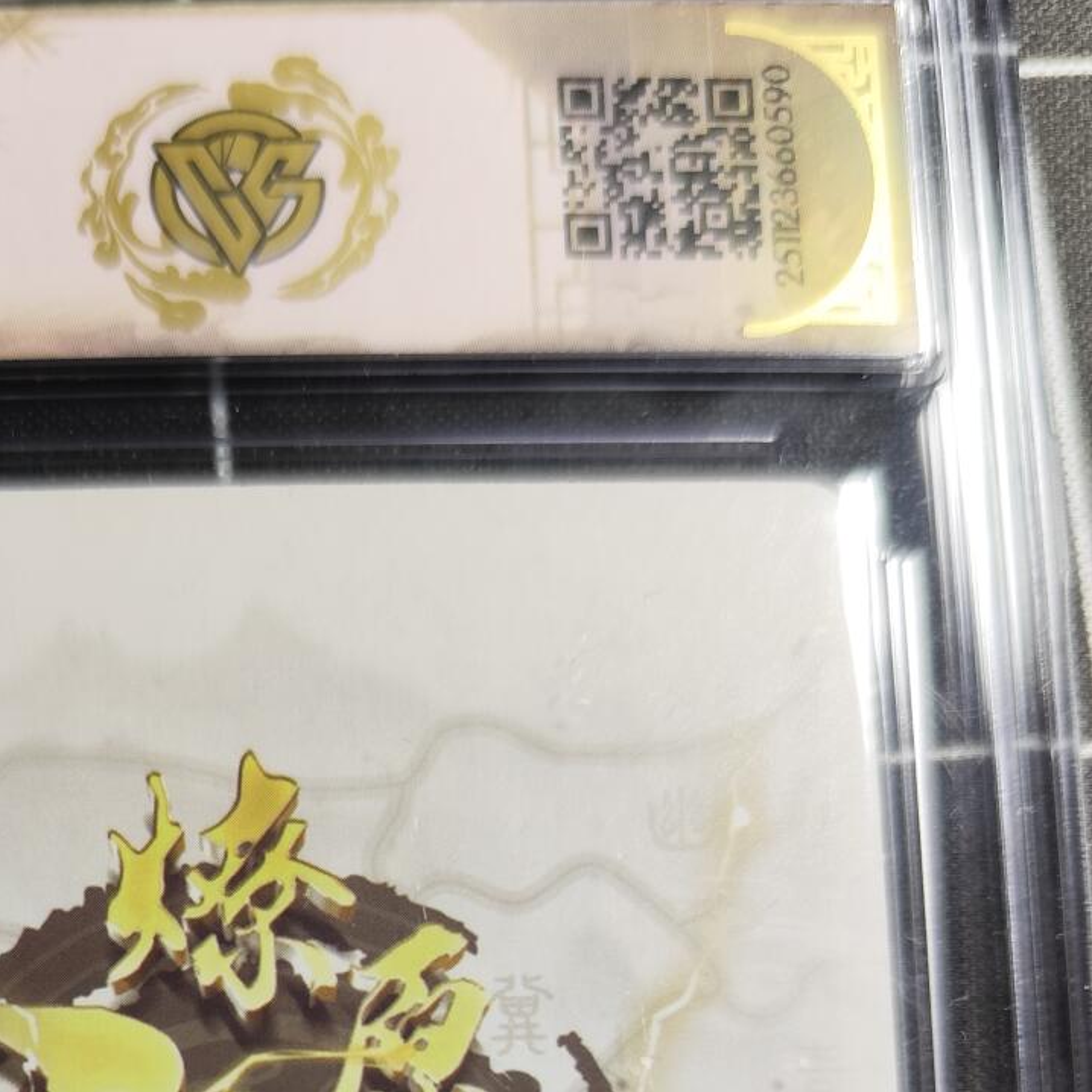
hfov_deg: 32.6
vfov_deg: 30.5
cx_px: 245
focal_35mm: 51
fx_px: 1820
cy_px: 1148
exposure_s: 1/100
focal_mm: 6.14
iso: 250
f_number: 1.65
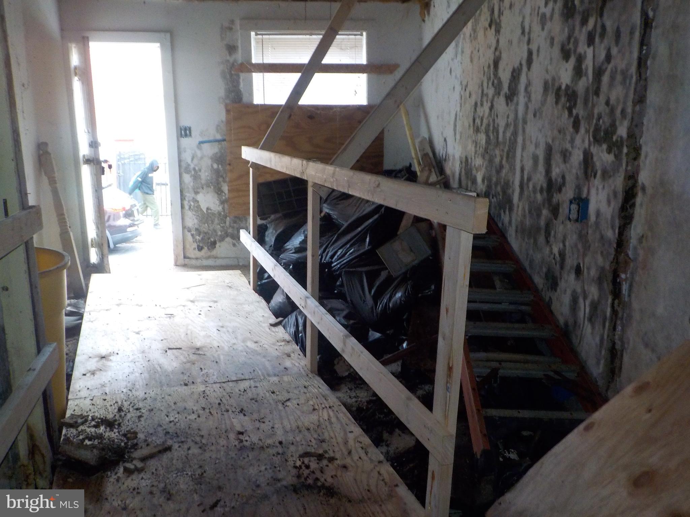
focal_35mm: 30
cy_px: 258
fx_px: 598
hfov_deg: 60.0
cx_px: 345
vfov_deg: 46.8
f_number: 3.3
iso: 280
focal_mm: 4.1
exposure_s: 1/30
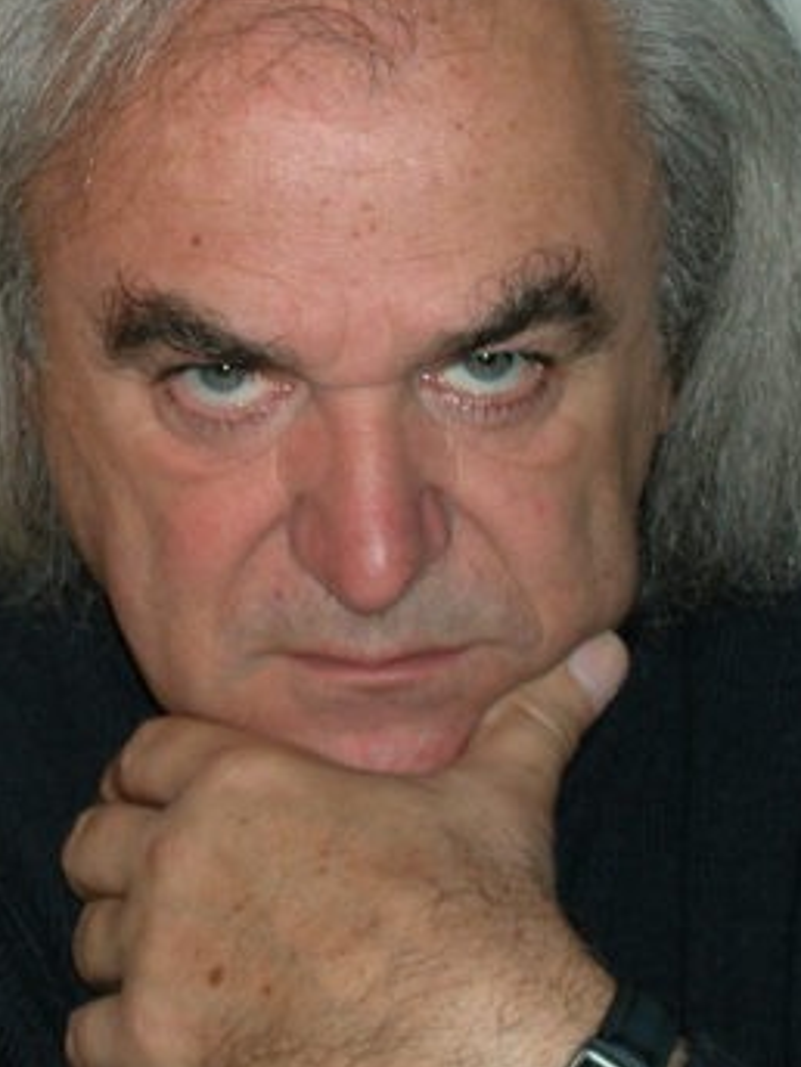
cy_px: 481
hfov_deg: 7.8
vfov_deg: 10.4
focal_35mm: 190
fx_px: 5862
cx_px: -78
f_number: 5.4
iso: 125
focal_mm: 21.4
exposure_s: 1/121
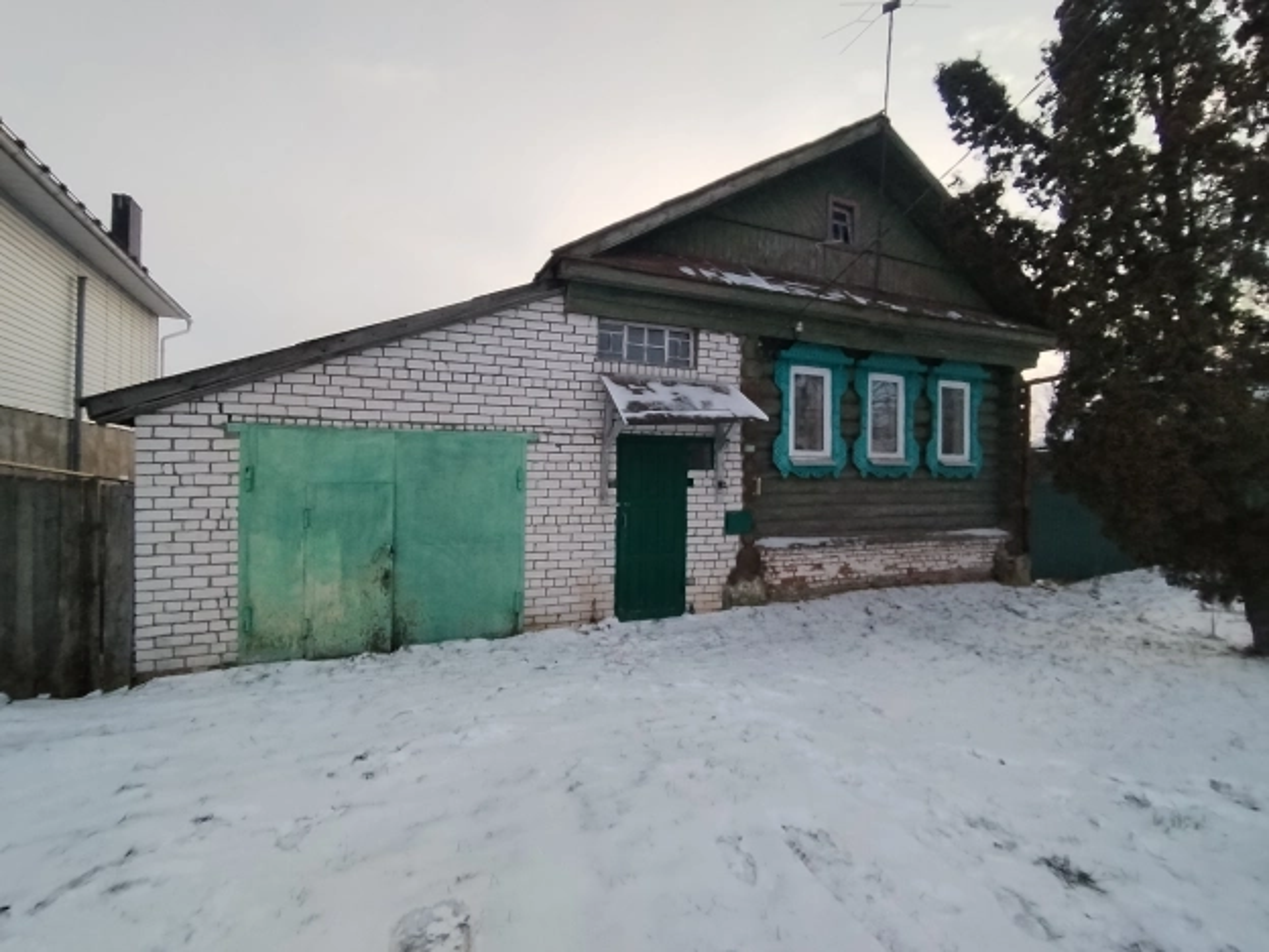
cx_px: 634
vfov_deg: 74.7
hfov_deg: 91.0
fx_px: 623
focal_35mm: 17
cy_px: 476
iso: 100
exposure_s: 1/1320
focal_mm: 1.42
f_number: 2.2
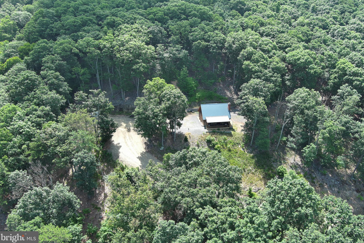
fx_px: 303
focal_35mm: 30
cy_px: 119
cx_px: 186
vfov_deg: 43.6
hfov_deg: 61.9
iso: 100
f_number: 2.8
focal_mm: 10.57
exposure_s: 1/239
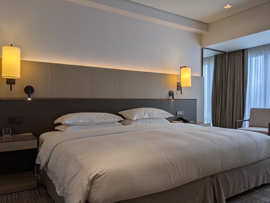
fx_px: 211
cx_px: 135
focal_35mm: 27
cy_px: 102
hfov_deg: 65.3
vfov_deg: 51.4
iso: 29
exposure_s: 1/217
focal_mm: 4.38
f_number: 1.73
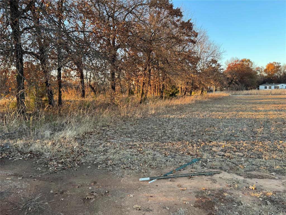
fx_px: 198
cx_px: 143
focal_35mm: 24
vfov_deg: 56.8
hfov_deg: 71.6
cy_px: 108
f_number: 1.78
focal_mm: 6.86
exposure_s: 1/192
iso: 80
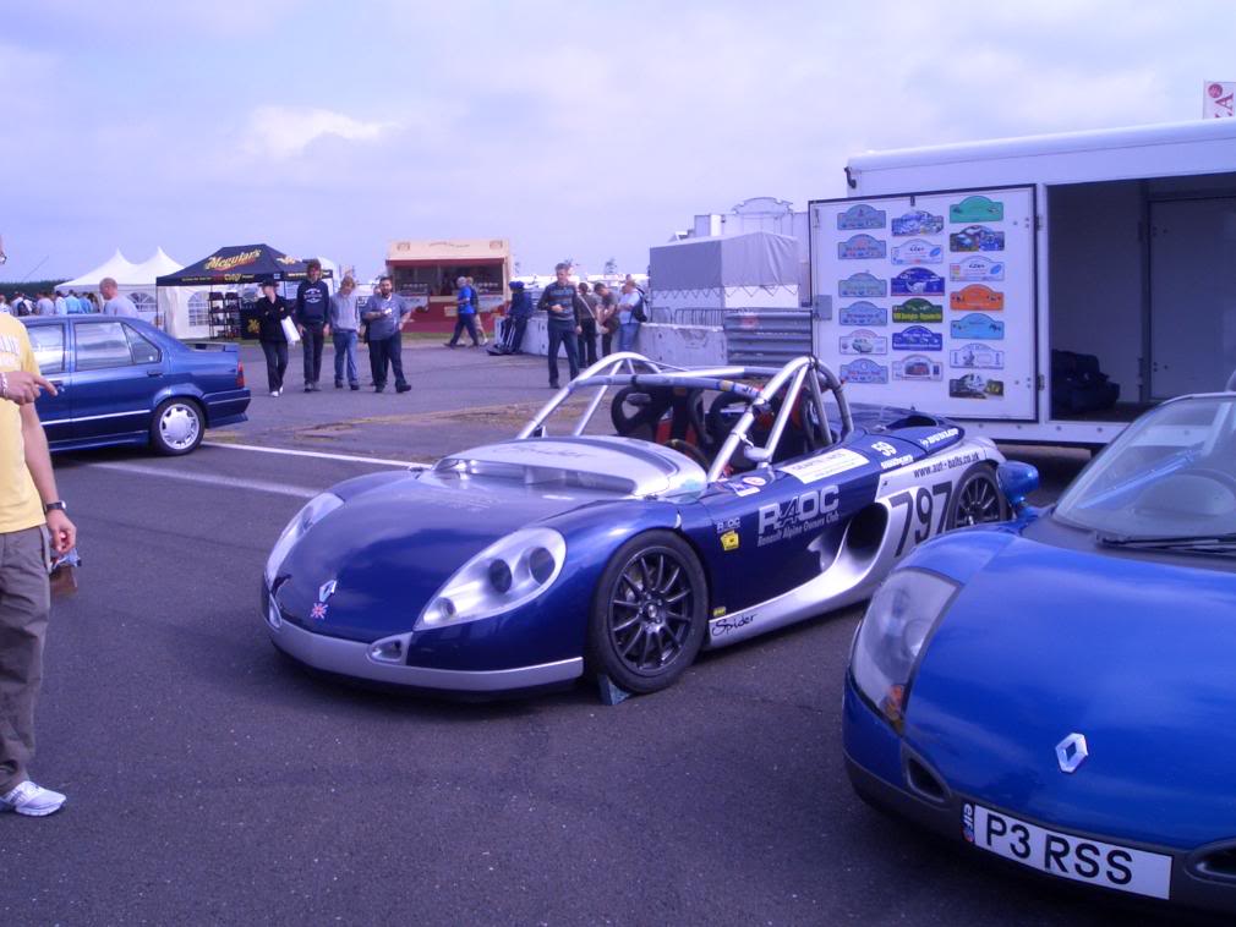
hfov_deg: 51.3
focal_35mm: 36
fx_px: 1286
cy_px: 464
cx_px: 618
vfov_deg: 39.7
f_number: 4
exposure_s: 1/400
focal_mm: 4.8
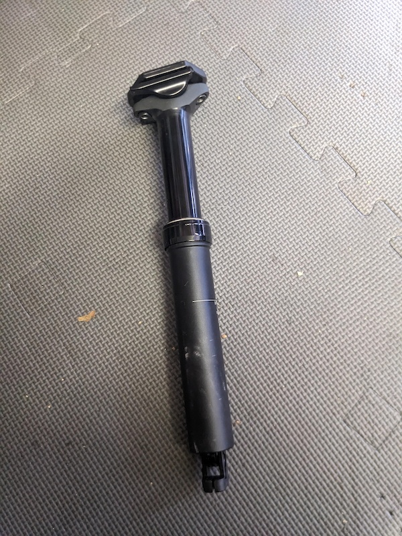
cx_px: 201
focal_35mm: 27
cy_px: 268
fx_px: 418
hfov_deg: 51.4
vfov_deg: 65.3
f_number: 1.73
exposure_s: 1/60
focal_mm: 4.38
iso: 906
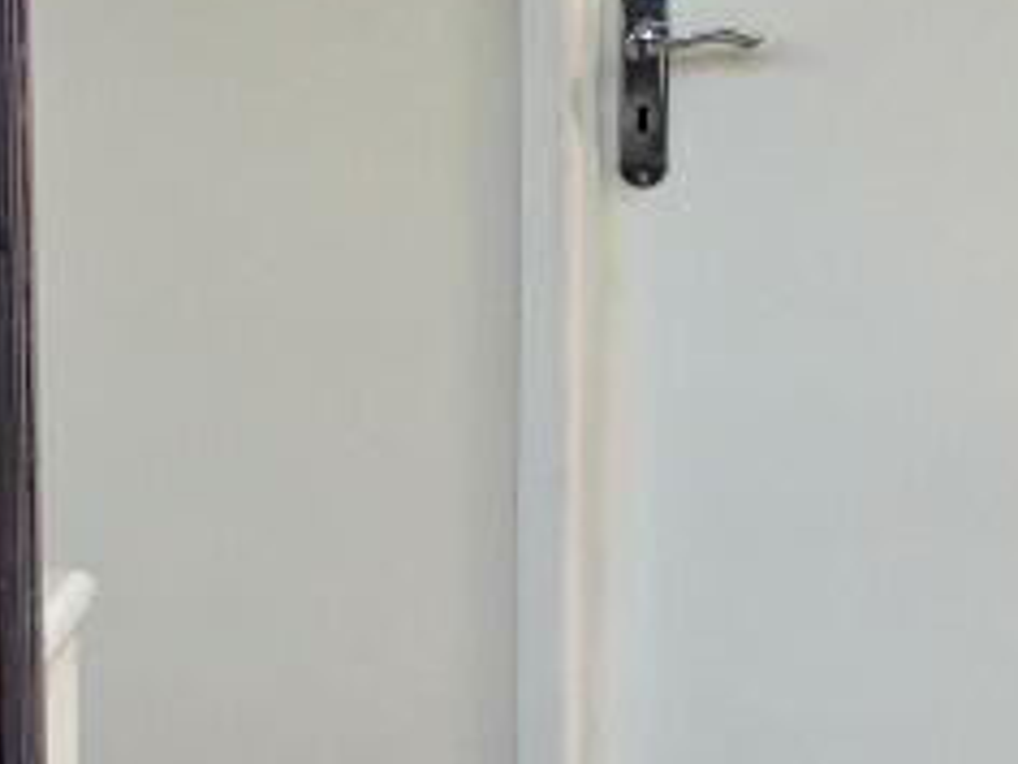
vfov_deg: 12.9
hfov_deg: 17.1
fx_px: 3323
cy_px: -60
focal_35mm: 113
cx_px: 1001
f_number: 1.5
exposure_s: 1/100
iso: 64
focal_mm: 5.7
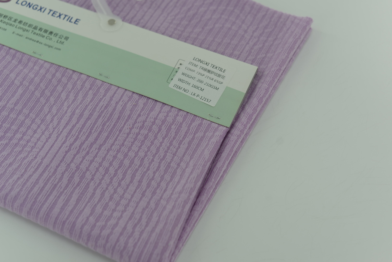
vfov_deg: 27.0
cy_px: 131
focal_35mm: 50
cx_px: 196
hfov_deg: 39.6
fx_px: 545
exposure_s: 1/320
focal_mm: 50
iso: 100
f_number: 3.5
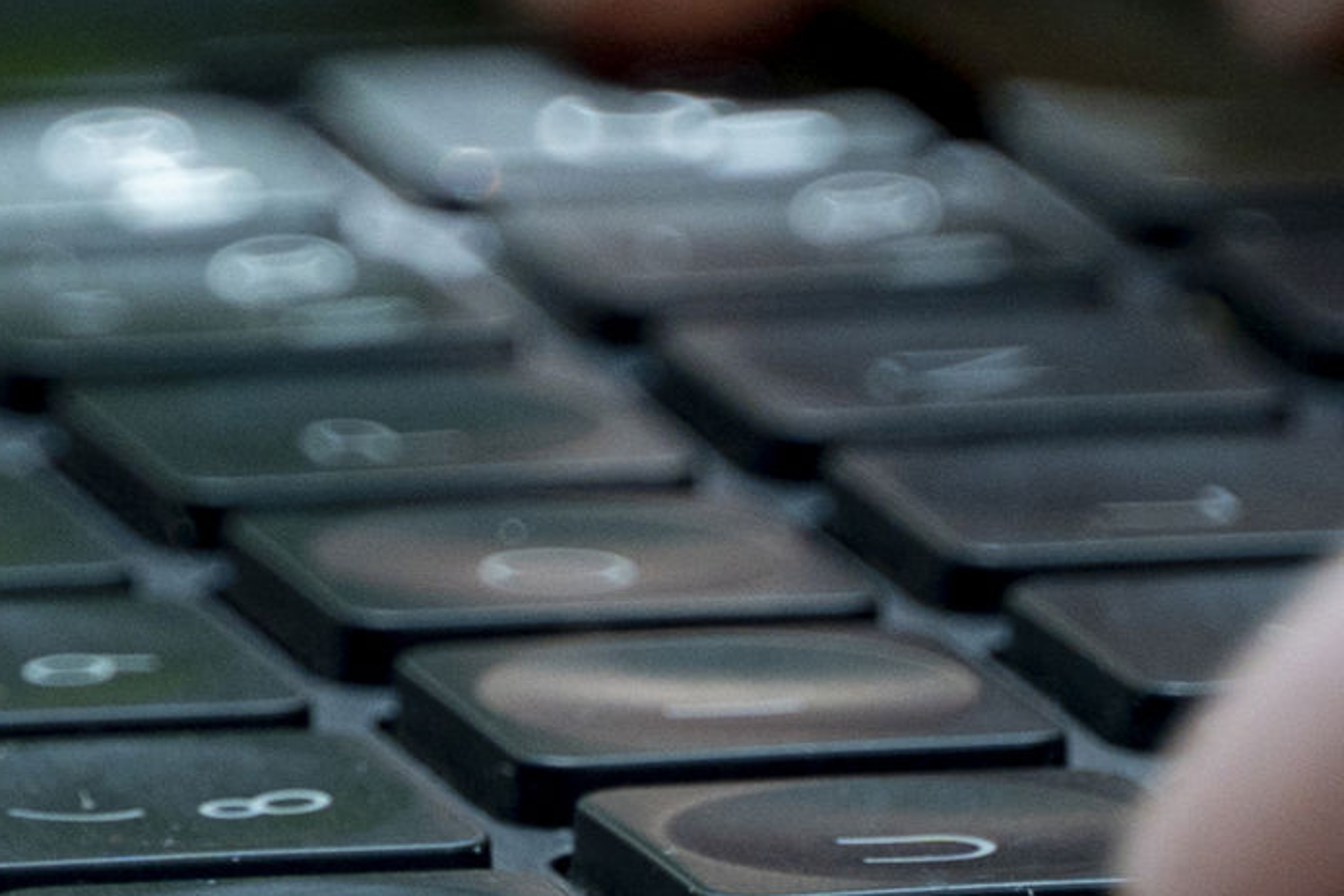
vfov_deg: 1.3
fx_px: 38143
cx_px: -533
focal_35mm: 1022
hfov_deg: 2.0
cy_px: -173
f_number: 5.6
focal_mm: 123
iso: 125
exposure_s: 1/100
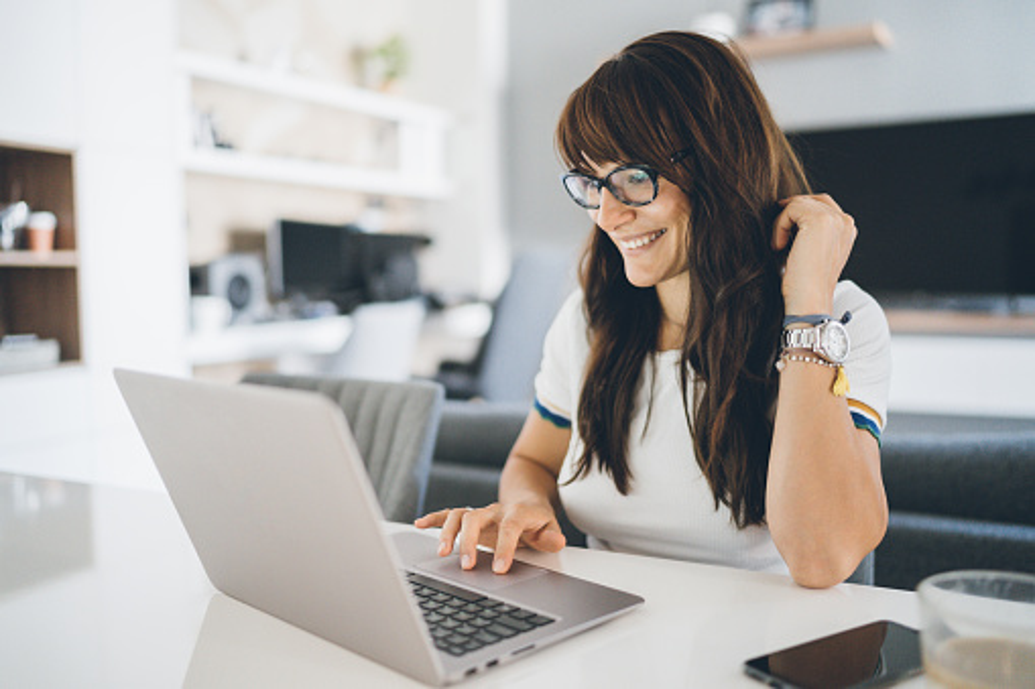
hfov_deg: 54.4
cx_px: 518
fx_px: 1006
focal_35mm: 35
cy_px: 344
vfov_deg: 37.8
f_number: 1.4
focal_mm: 35
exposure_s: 1/320
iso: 2000
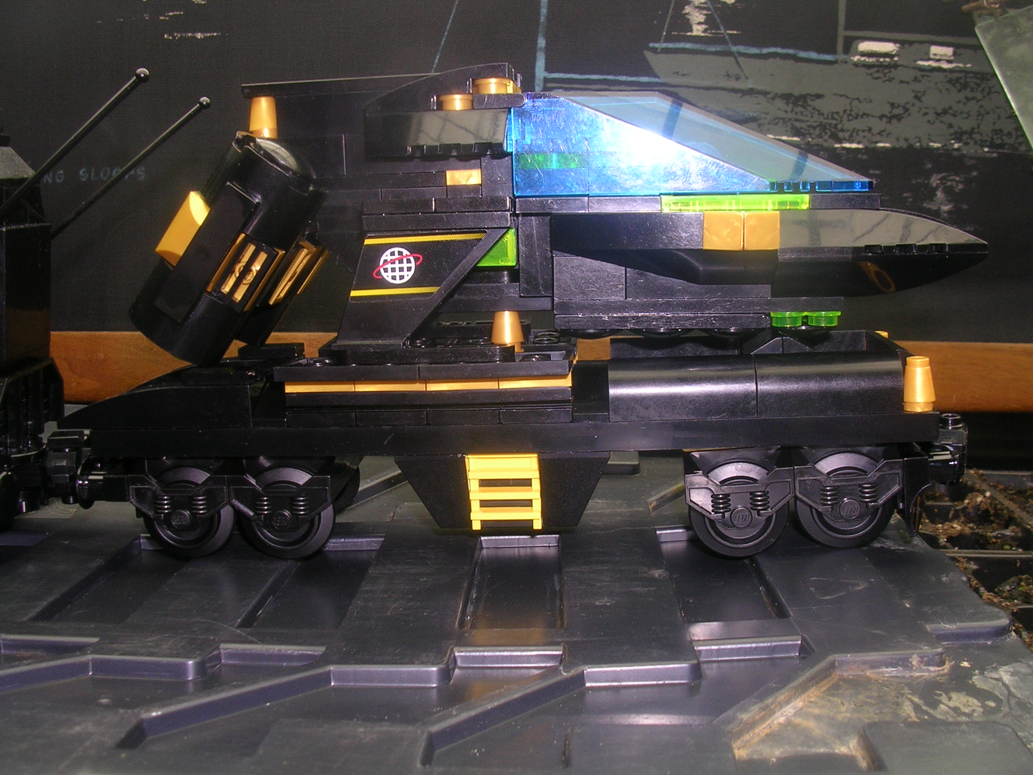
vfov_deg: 37.7
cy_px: 388
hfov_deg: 49.0
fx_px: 1134
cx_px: 516
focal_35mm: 38
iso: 50
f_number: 5.6
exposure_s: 1/60.1
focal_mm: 5.8
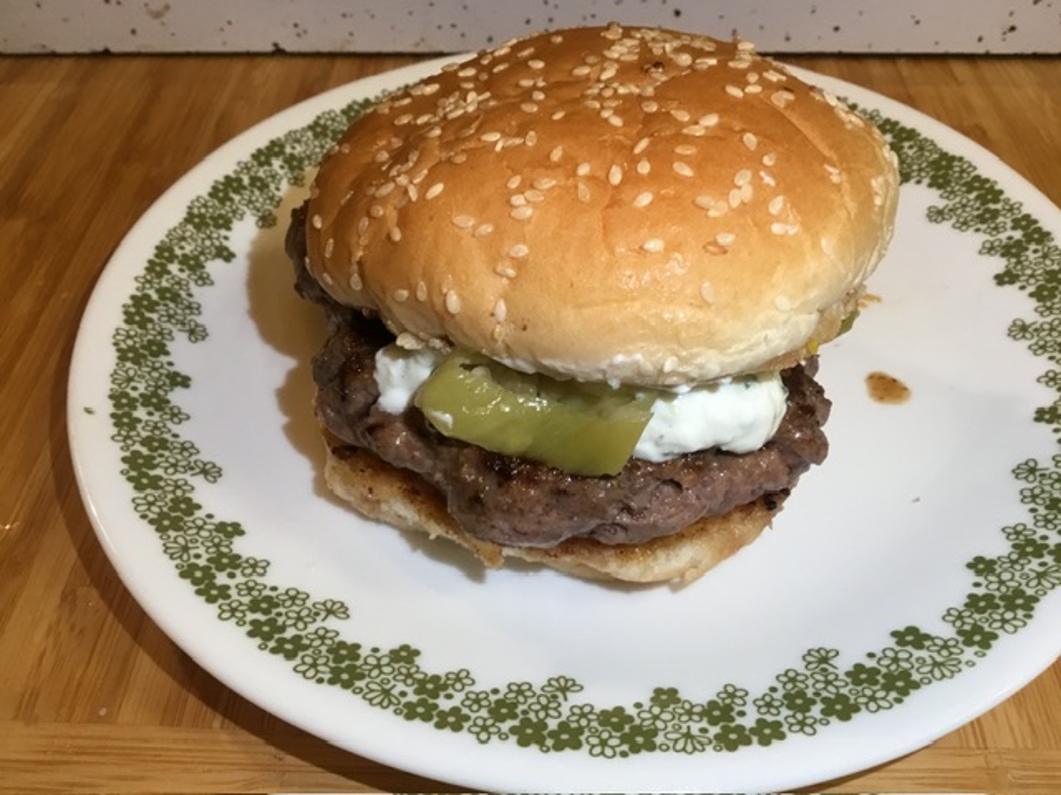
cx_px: 530
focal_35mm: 31
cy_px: 398
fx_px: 950
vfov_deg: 45.4
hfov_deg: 58.4
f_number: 2.4
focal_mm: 3.3
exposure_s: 1/30
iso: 80
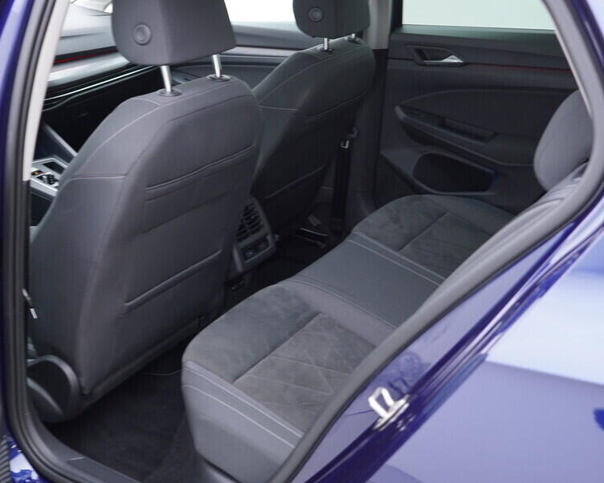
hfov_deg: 40.3
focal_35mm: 46
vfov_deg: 32.8
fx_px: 823
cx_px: 276
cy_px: 246
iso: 250
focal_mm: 24
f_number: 2.8
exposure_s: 1/40
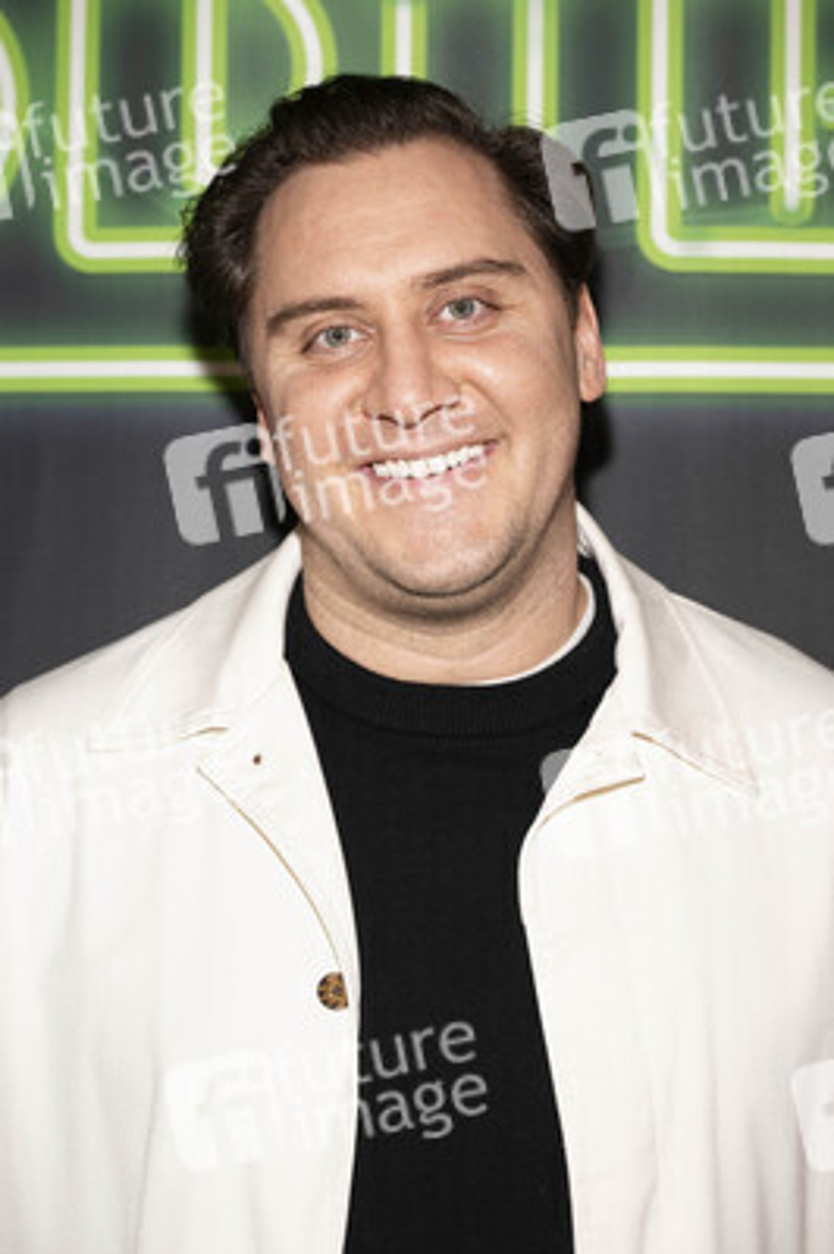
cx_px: 417
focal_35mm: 86
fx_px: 2993
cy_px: 627
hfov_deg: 15.9
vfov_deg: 23.7
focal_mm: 86
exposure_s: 1/200
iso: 800
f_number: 5.6
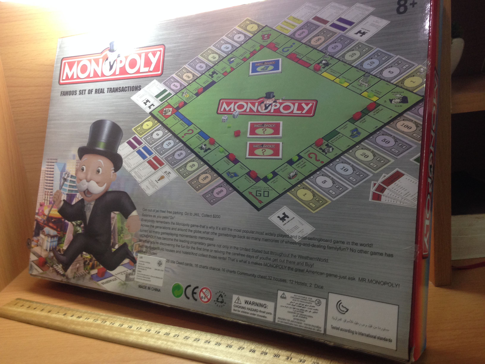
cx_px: 242
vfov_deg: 42.9
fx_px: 462
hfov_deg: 55.4
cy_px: 182
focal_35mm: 33
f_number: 2.4
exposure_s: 1/20
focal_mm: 4.12
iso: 100
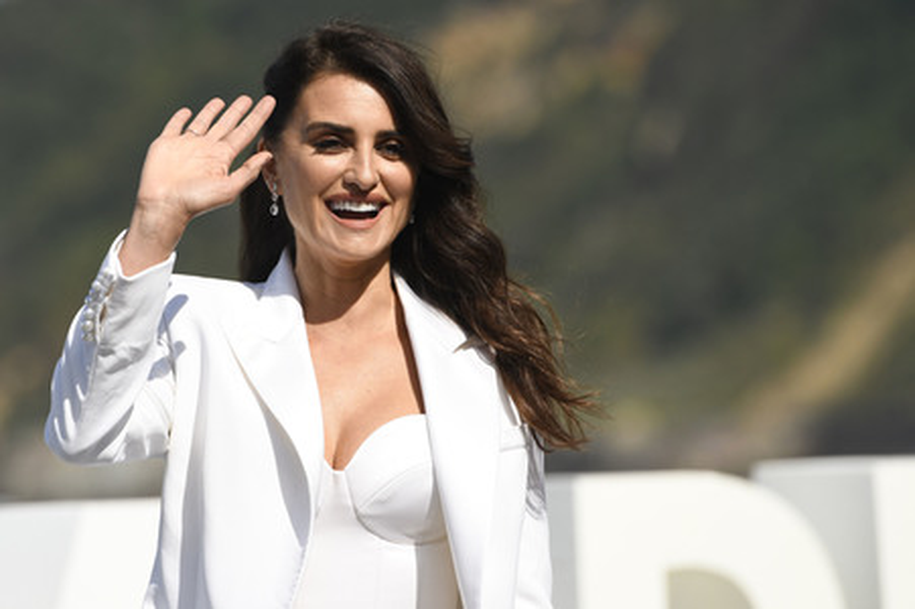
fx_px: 4952
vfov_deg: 7.0
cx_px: 458
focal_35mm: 195
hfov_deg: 10.6
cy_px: 304
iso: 320
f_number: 4.5
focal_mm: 195
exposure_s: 1/5000
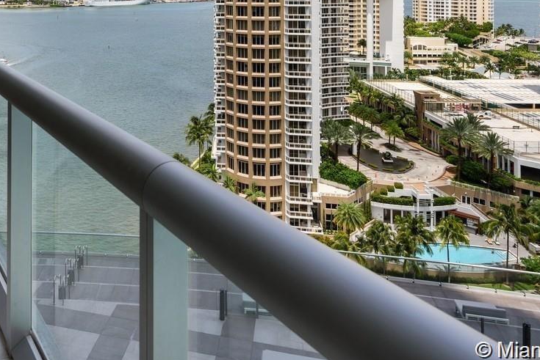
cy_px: -26
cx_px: 126
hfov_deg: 49.5
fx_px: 555
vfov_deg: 32.2
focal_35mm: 37
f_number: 8
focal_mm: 17
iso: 250
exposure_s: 1/320
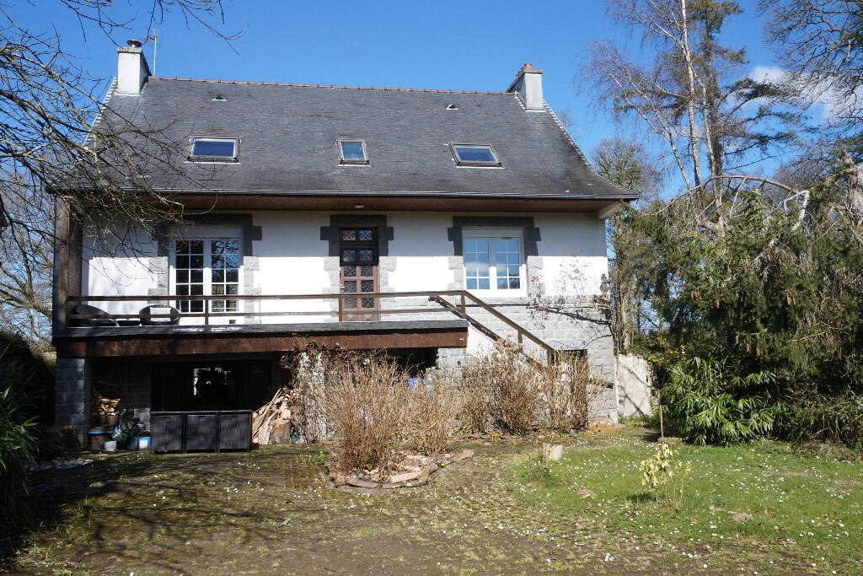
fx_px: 719
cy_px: 288
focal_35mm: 30
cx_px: 432
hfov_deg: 61.9
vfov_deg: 43.6
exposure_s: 1/200
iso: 200
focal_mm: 20
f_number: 11
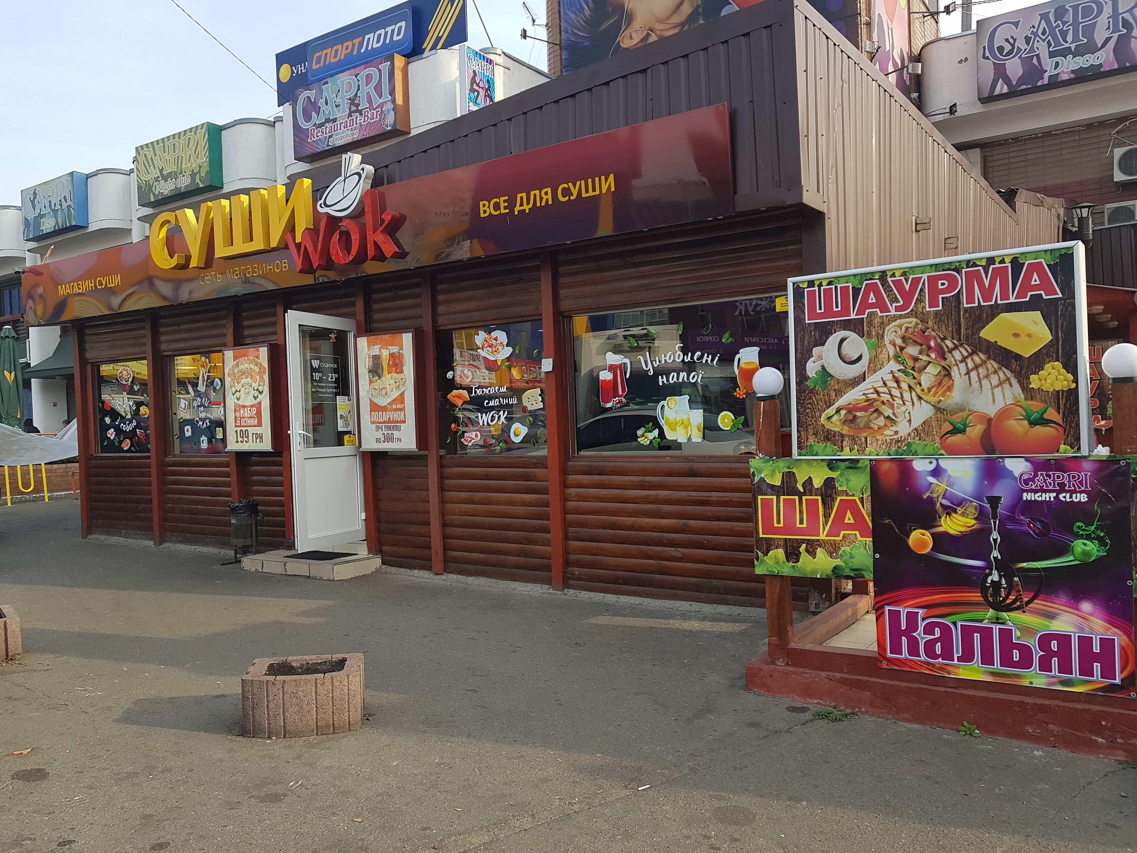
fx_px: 854
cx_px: 568
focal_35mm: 26
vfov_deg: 53.1
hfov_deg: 67.3
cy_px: 426
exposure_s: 1/574
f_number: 1.7
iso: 50
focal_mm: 4.2
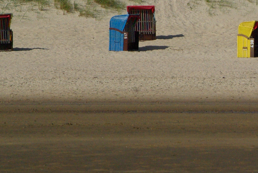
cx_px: 285
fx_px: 4893
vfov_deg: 2.0
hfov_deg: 3.0
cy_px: 88
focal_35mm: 682
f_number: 13
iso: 800
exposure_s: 1/2000
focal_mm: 160
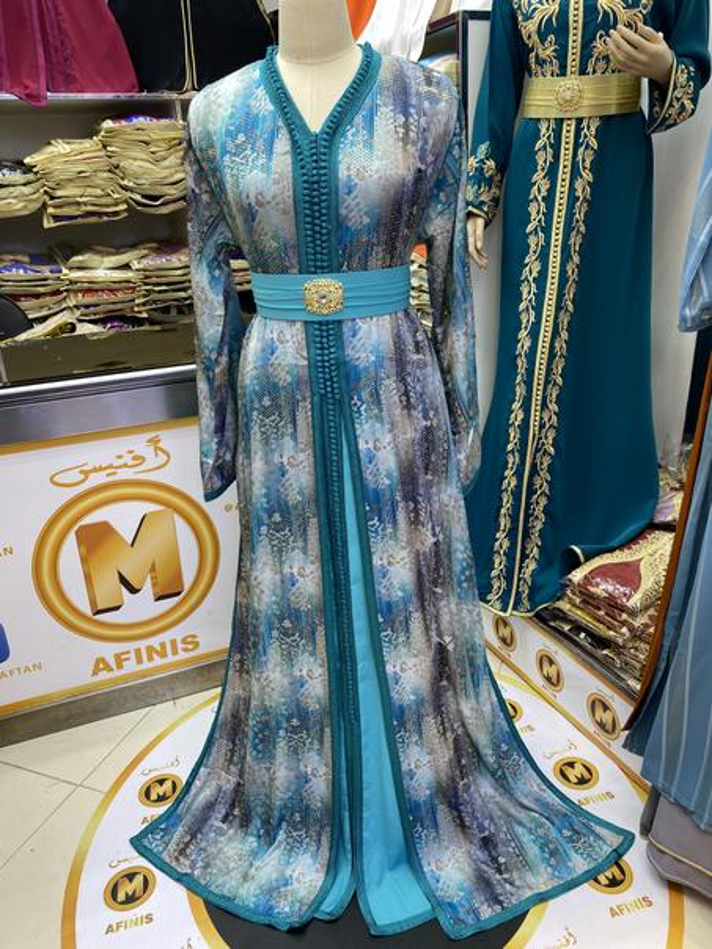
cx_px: 356
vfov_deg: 67.3
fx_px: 713
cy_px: 474
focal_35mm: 26
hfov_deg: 53.1
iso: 50
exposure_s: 1/100
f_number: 1.8
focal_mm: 4.25
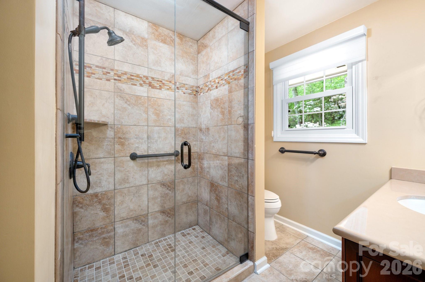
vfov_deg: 81.1
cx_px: 212
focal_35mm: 14
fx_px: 165
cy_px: 141
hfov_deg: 104.3
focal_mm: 14
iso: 200
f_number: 8
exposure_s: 1/15
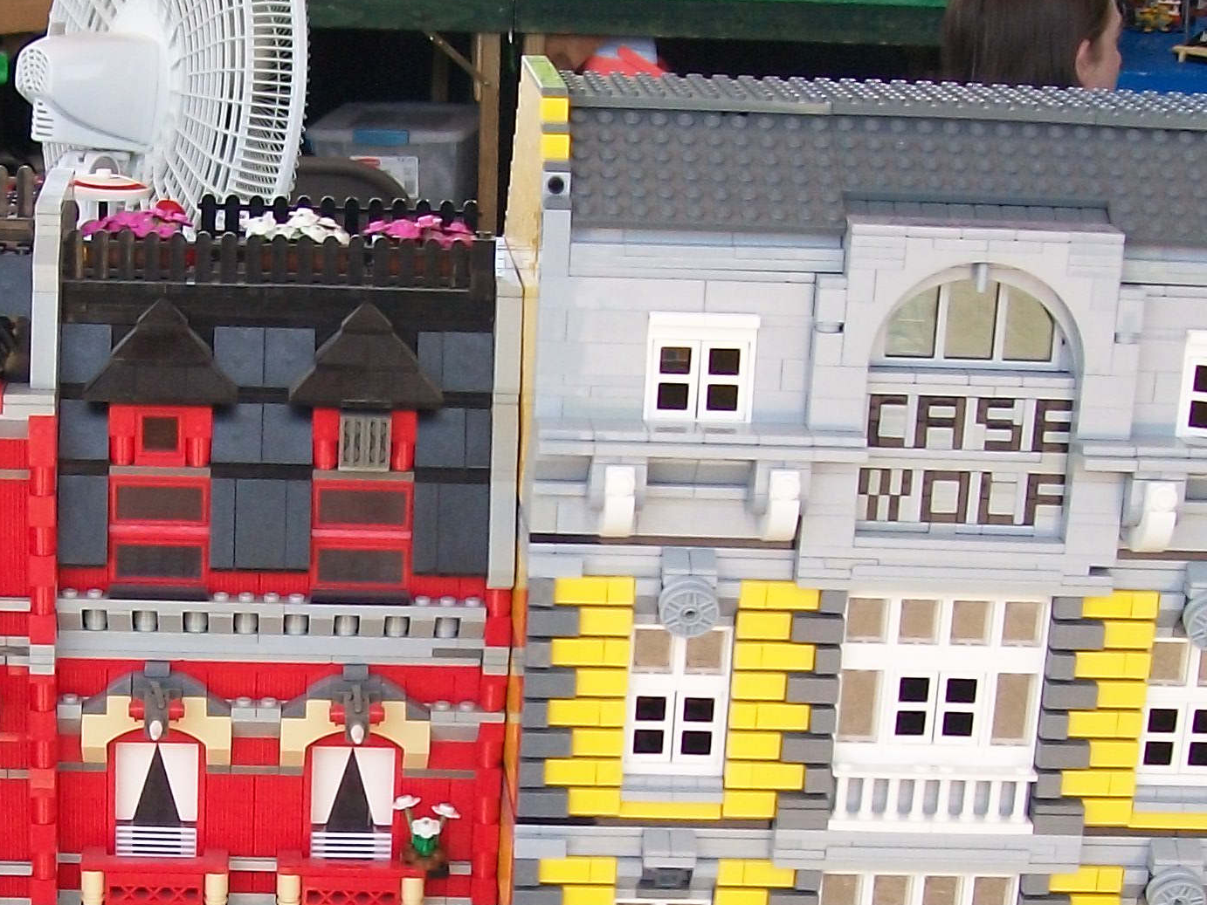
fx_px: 2964
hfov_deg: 22.7
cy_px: 890
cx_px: 215
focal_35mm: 85
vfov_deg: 17.0
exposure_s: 1/250
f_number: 2.7
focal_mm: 6
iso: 80
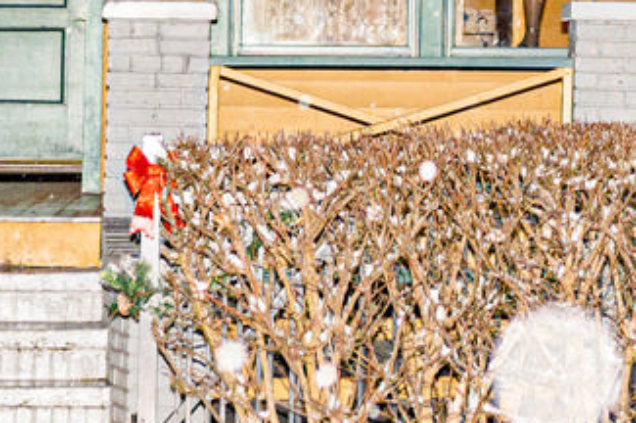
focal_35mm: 207
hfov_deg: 9.8
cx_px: 708
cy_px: -429
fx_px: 3653
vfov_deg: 6.4
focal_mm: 35
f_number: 1.4
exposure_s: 1/400
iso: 800
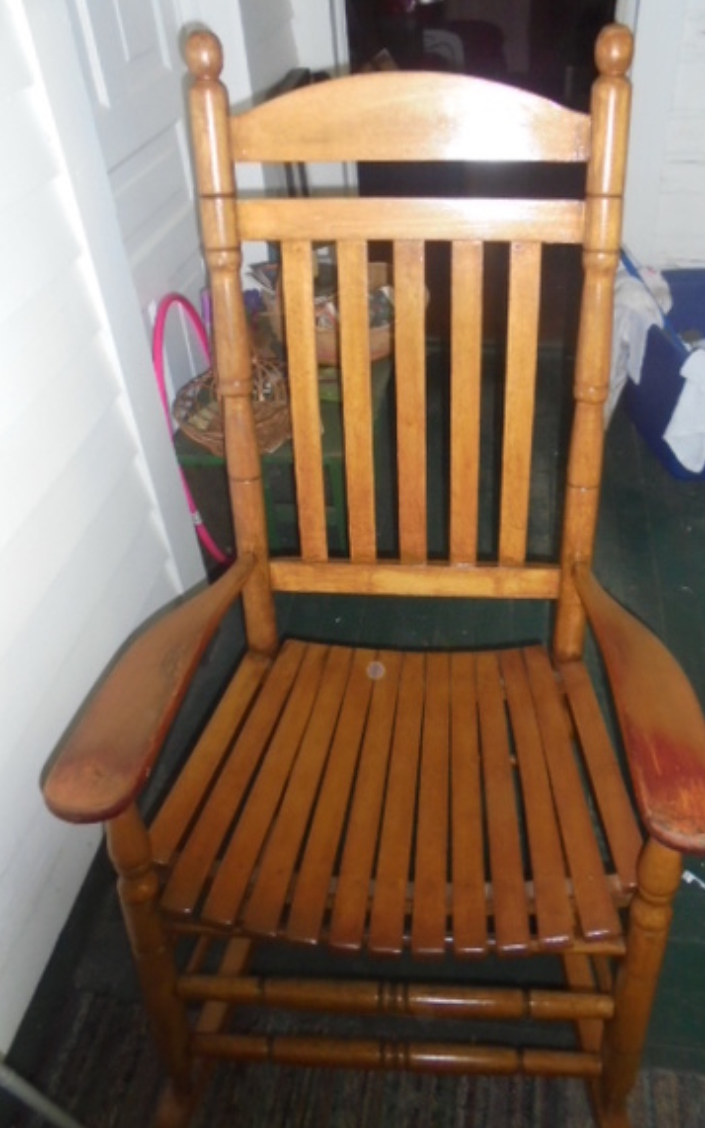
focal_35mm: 28
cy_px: 571
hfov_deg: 44.4
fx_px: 861
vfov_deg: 66.5
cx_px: 410
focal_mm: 4.6
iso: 400
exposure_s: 1/30
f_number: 3.5
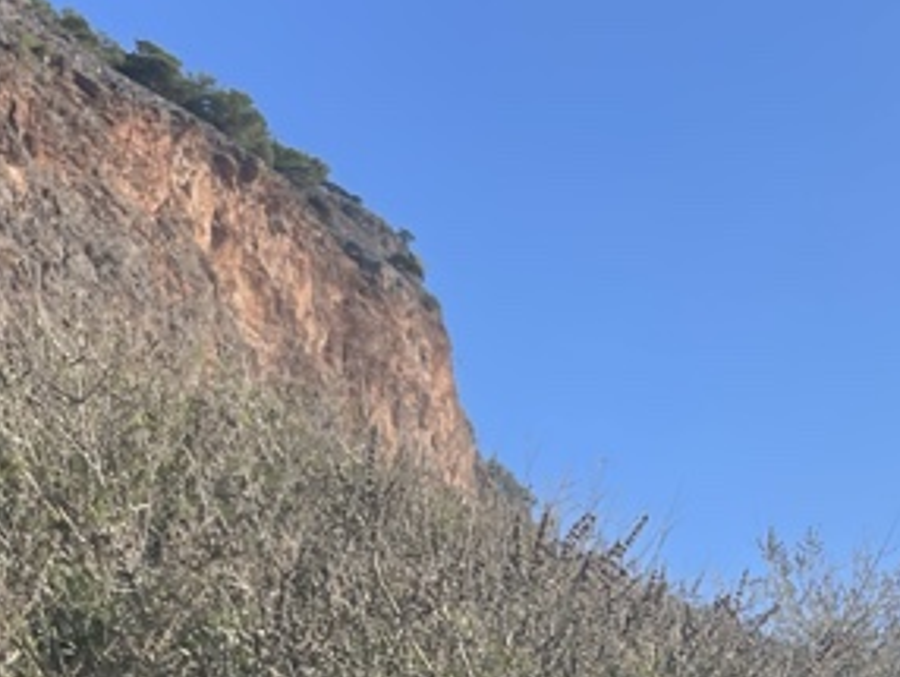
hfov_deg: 20.9
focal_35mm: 93
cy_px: 1049
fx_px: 2420
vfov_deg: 14.7
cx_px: 673
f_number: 1.6
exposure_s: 1/2174
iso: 32
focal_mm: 4.2
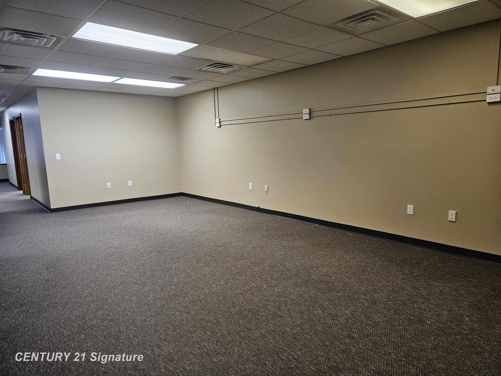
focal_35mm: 23
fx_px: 333
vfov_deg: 58.9
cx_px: 250
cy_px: 188
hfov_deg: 73.9
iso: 320
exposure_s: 1/120
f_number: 1.8
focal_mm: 5.4
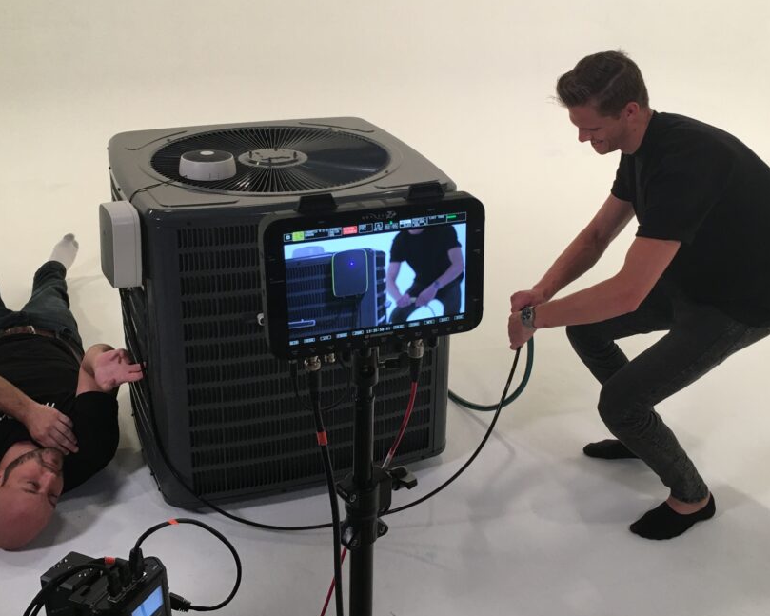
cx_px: 400
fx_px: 957
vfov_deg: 35.6
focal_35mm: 42
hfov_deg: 43.8
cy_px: 267
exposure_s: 1/30
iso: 32
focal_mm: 4.15
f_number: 2.2
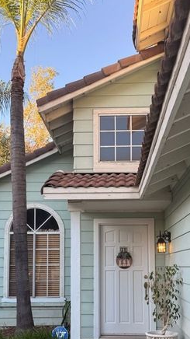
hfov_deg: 29.7
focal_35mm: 40
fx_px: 359
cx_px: 103
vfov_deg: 49.2
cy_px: 239
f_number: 1.78
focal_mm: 6.76
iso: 80
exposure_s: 1/399
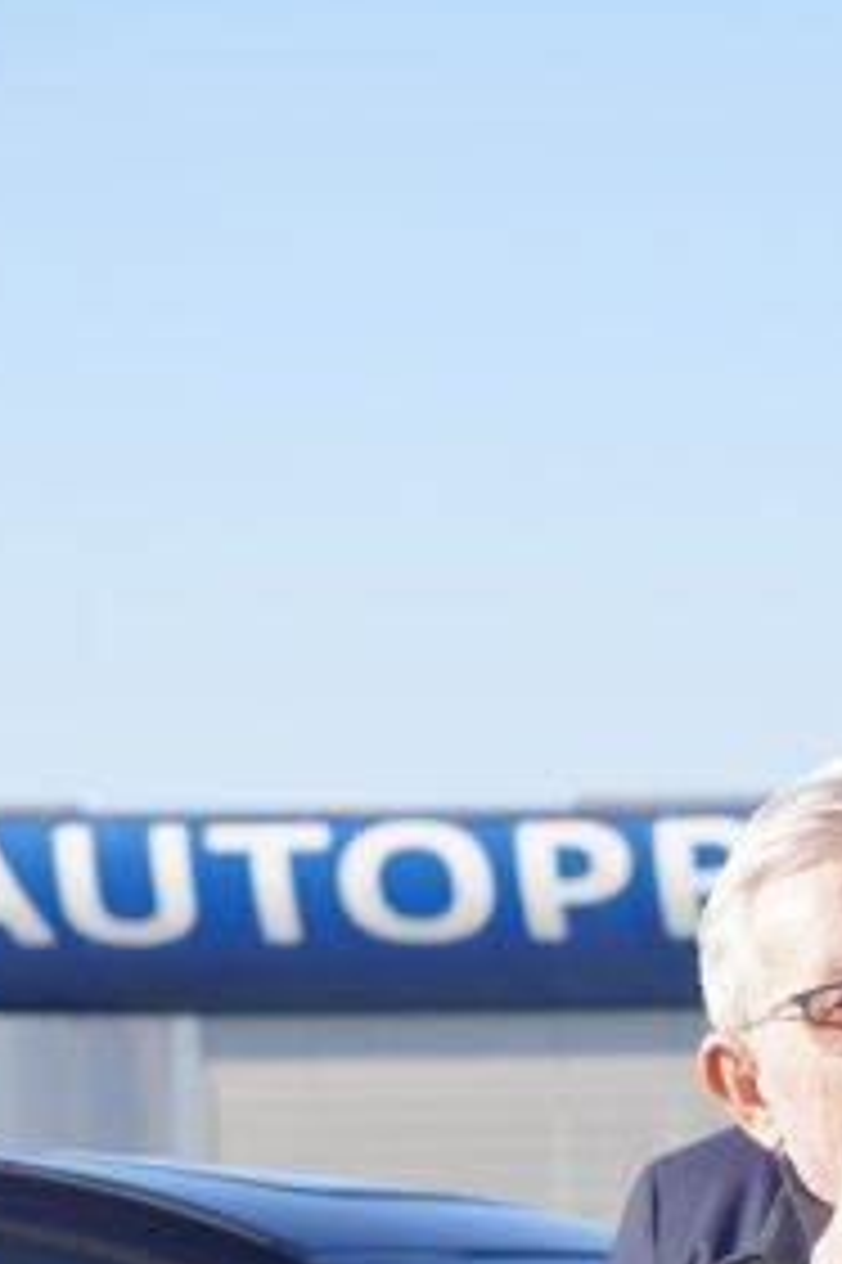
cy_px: 1808
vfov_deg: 8.5
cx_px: 1418
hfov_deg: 5.7
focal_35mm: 238
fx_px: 8370
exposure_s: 1/320
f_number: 4.5
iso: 100
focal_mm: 45.1
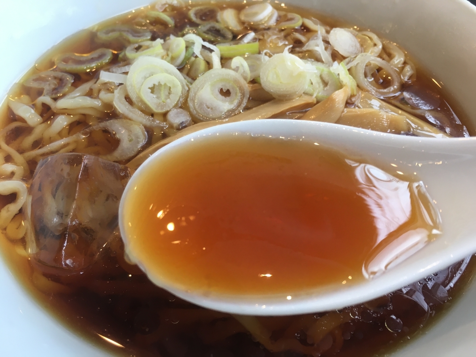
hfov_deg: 61.7
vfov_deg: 48.2
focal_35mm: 29
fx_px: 399
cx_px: 238
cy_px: 178
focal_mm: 4.15
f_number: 2.2
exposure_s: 1/40
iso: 32
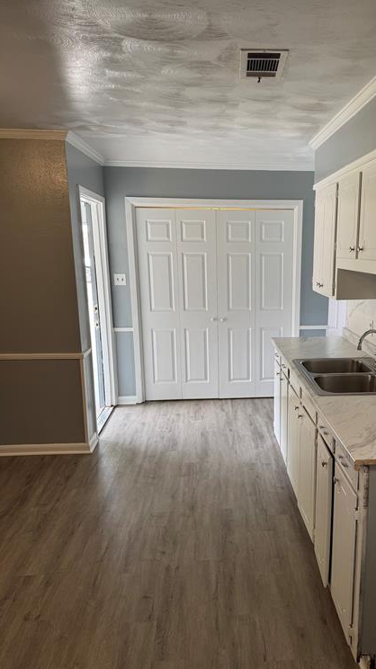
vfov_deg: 69.9
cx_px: 255
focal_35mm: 27
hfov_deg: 42.2
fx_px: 479
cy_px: 342
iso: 125
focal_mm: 6.76
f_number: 1.78
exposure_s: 1/60
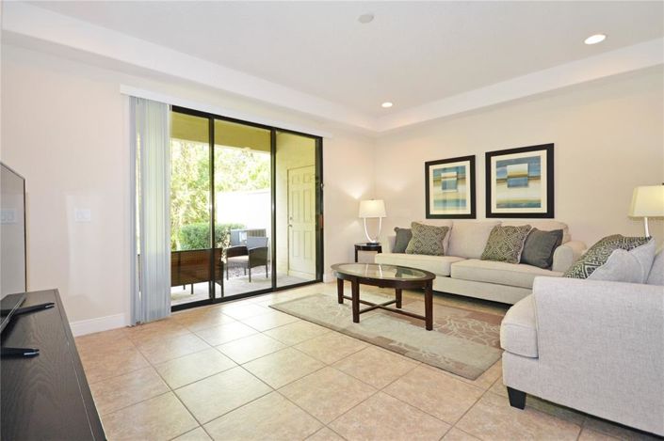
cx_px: 332
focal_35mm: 16
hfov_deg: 95.0
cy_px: 220
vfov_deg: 72.0
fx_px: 304
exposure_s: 1/60
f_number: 4.2
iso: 640
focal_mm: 11
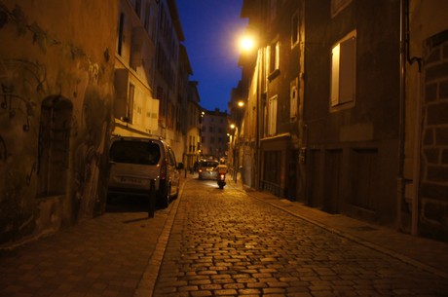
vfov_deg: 47.8
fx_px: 335
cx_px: 224
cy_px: 148
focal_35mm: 27
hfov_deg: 67.5
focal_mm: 18
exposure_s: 1/25
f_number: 3.5
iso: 1600
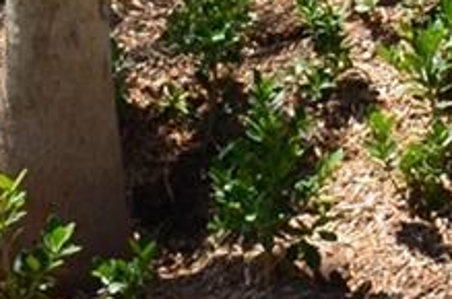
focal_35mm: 197
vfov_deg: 6.1
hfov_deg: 9.6
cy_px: -752
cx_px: 968
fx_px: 2468
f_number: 11
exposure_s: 1/125
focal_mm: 18
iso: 200
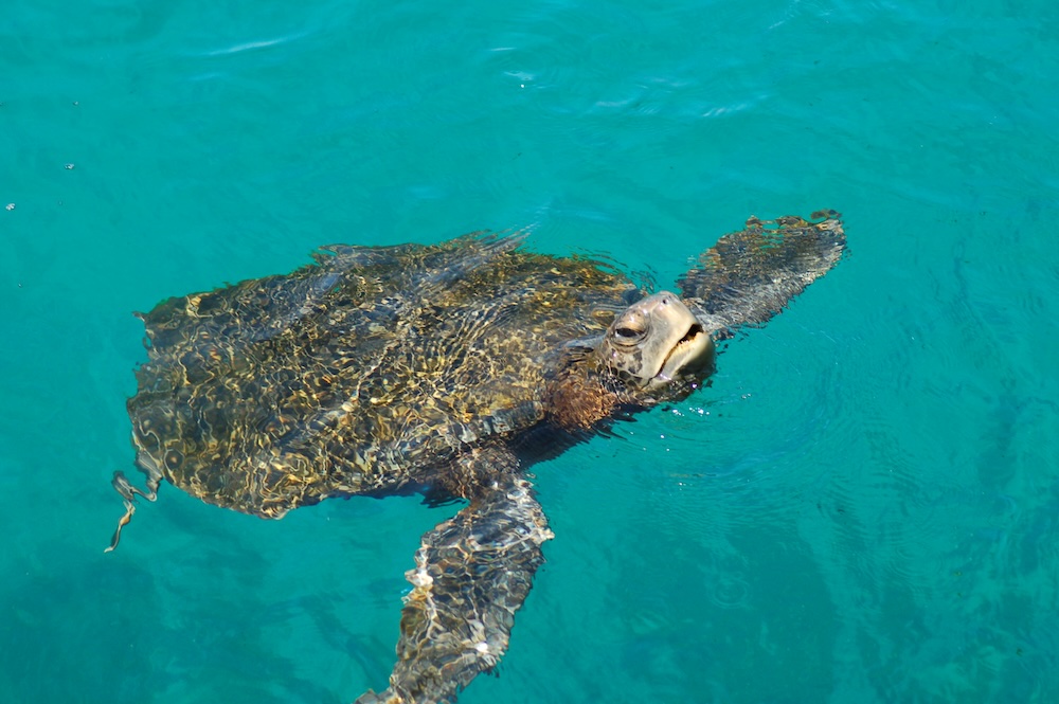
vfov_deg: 6.8
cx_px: 530
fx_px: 5952
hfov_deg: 10.2
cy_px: 352
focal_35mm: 202
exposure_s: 1/640
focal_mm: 135
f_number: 5.6
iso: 400
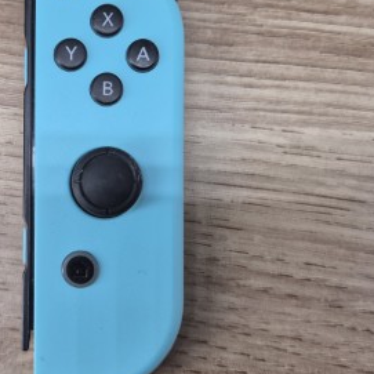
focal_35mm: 48
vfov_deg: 35.4
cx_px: 83
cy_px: 189
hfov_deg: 34.4
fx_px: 587
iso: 25
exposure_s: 1/180
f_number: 1.8
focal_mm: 5.4
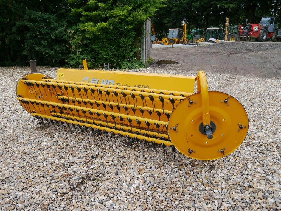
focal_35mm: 30
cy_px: 106
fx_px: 244
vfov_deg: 46.8
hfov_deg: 60.0
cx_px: 140
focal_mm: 15
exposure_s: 1/250
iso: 160
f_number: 5
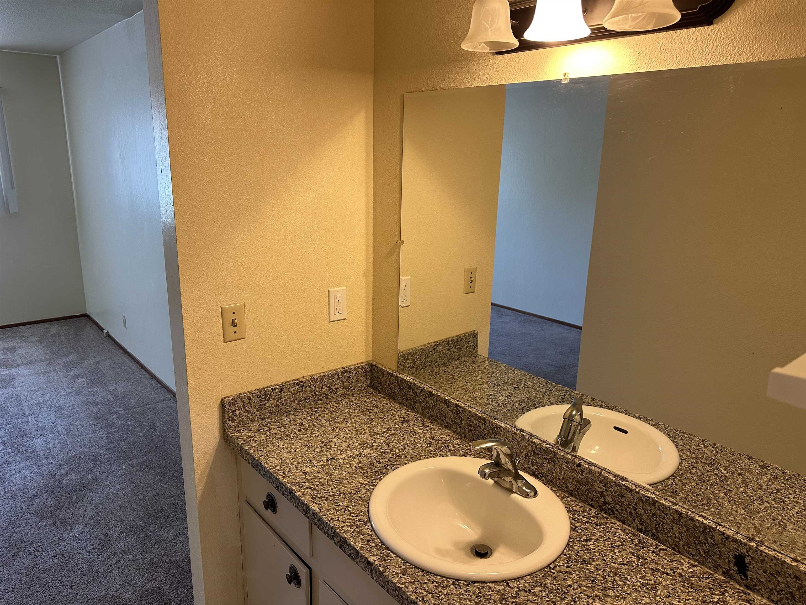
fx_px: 559
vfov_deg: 56.8
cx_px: 403
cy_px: 302
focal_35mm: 24
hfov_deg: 71.6
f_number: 1.78
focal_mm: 6.86
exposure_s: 1/120
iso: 200
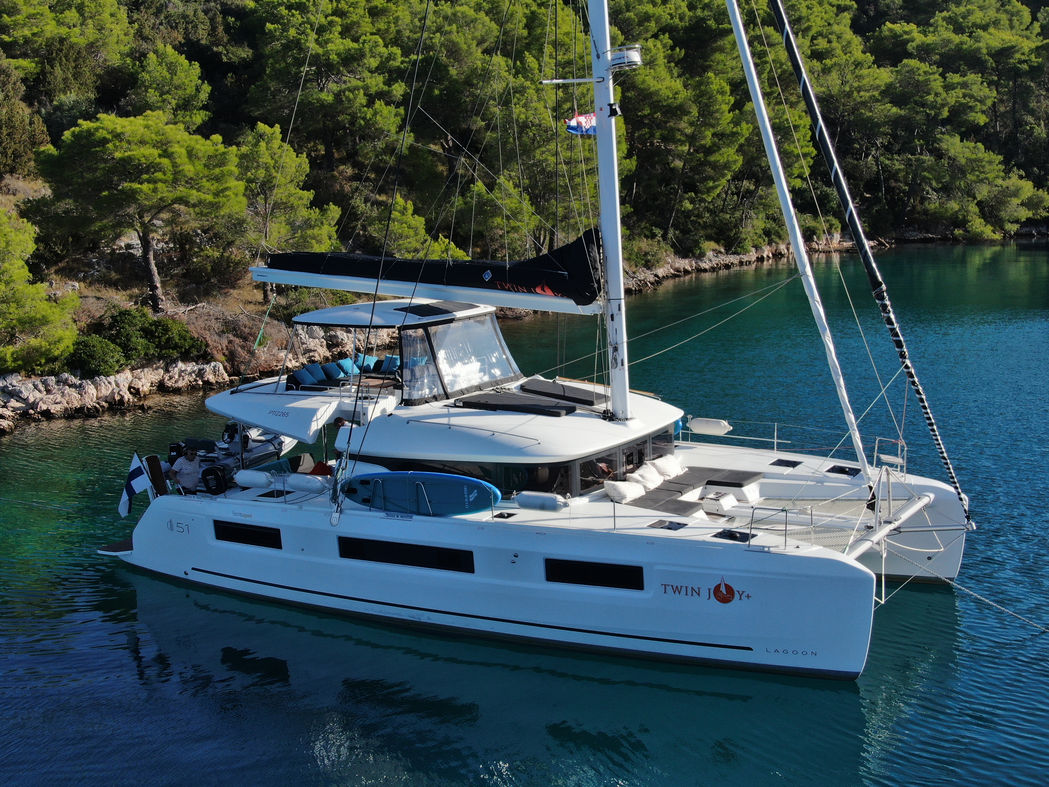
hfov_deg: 41.2
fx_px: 1394
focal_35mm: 46
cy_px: 394
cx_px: 524
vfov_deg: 31.5
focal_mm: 8.23
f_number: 3.7
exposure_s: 1/800
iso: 100
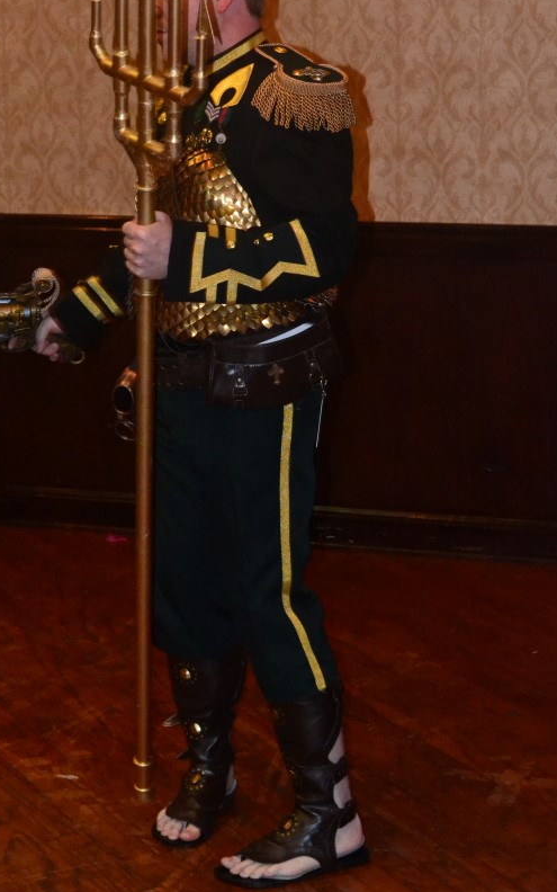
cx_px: 223
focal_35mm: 89
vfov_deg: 23.2
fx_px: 2162
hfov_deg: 14.7
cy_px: 302
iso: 3200
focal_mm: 40
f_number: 7.1
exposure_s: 1/60
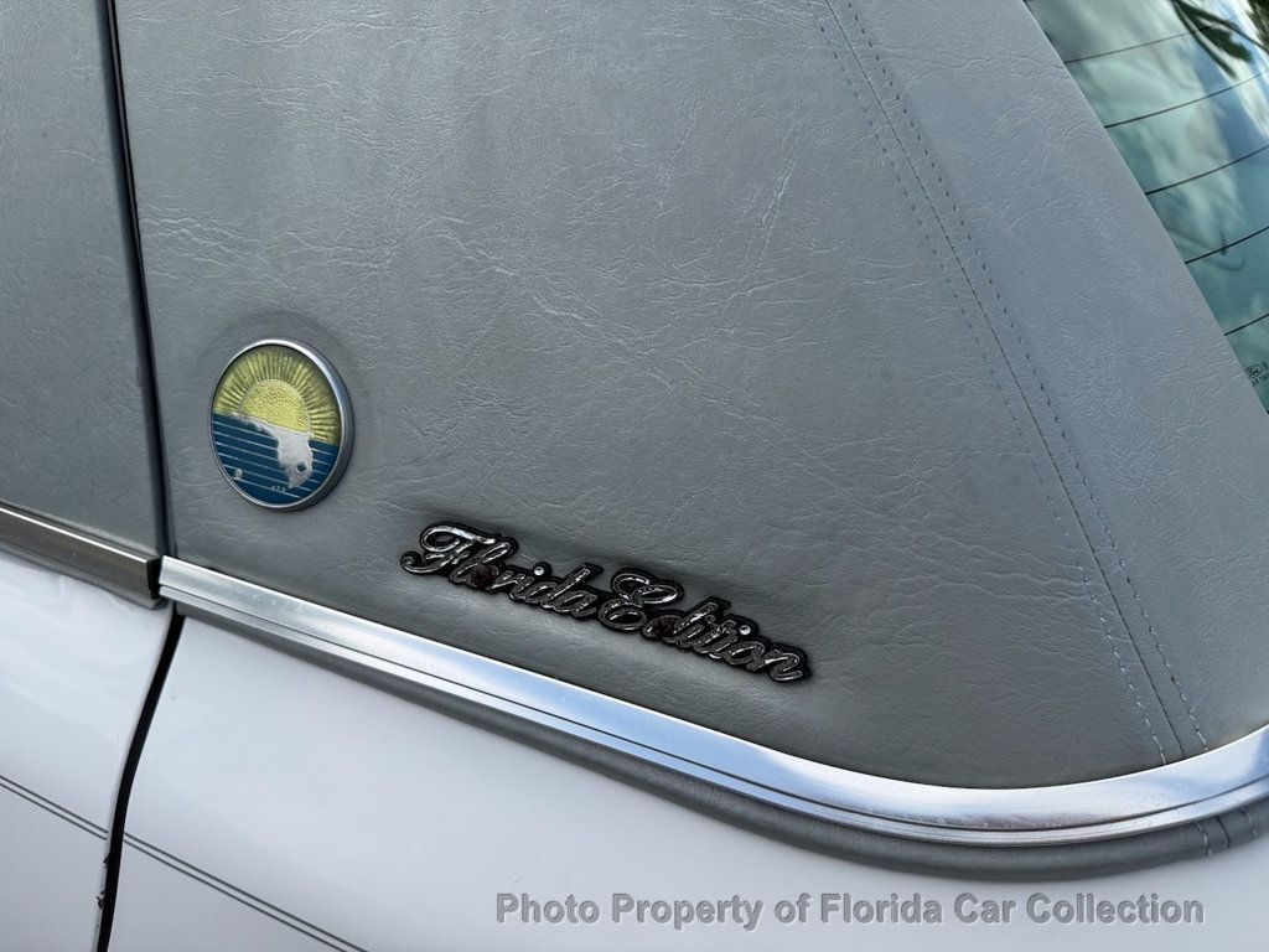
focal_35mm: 24
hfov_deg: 71.6
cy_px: 476
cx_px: 634
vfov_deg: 56.8
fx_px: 880
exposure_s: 1/2703
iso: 80
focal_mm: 6.76
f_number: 1.78
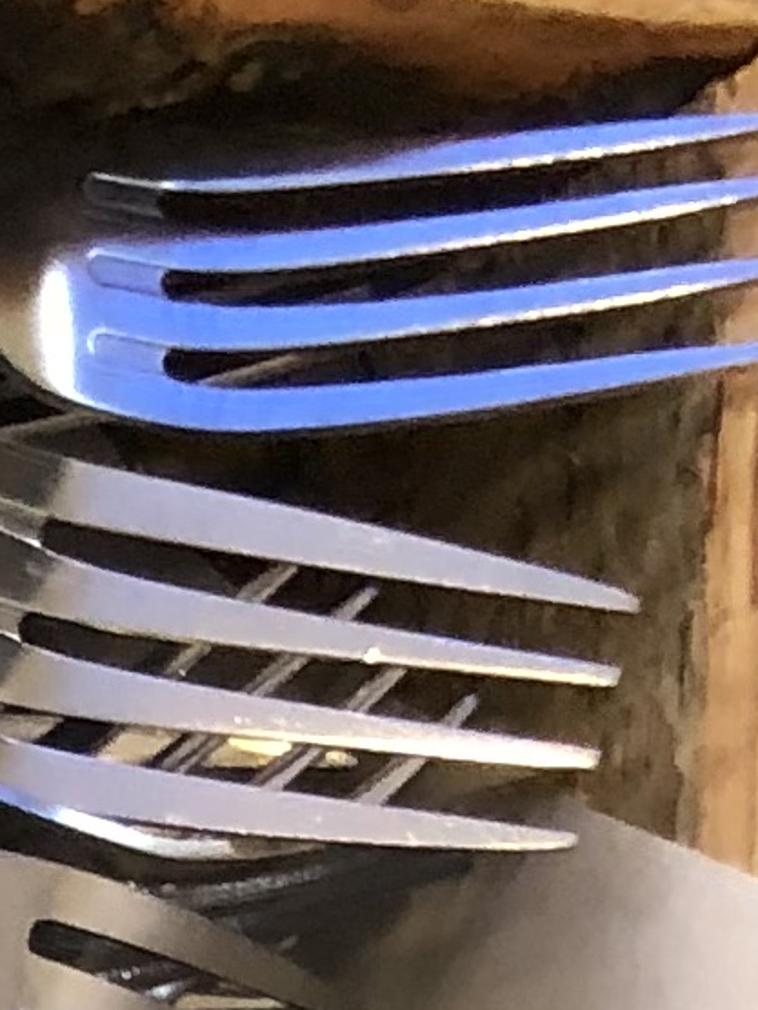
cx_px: -1689
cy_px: 3068
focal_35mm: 203
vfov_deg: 8.2
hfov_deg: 6.5
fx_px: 5927
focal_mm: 3.99
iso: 50
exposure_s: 1/17
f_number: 1.8
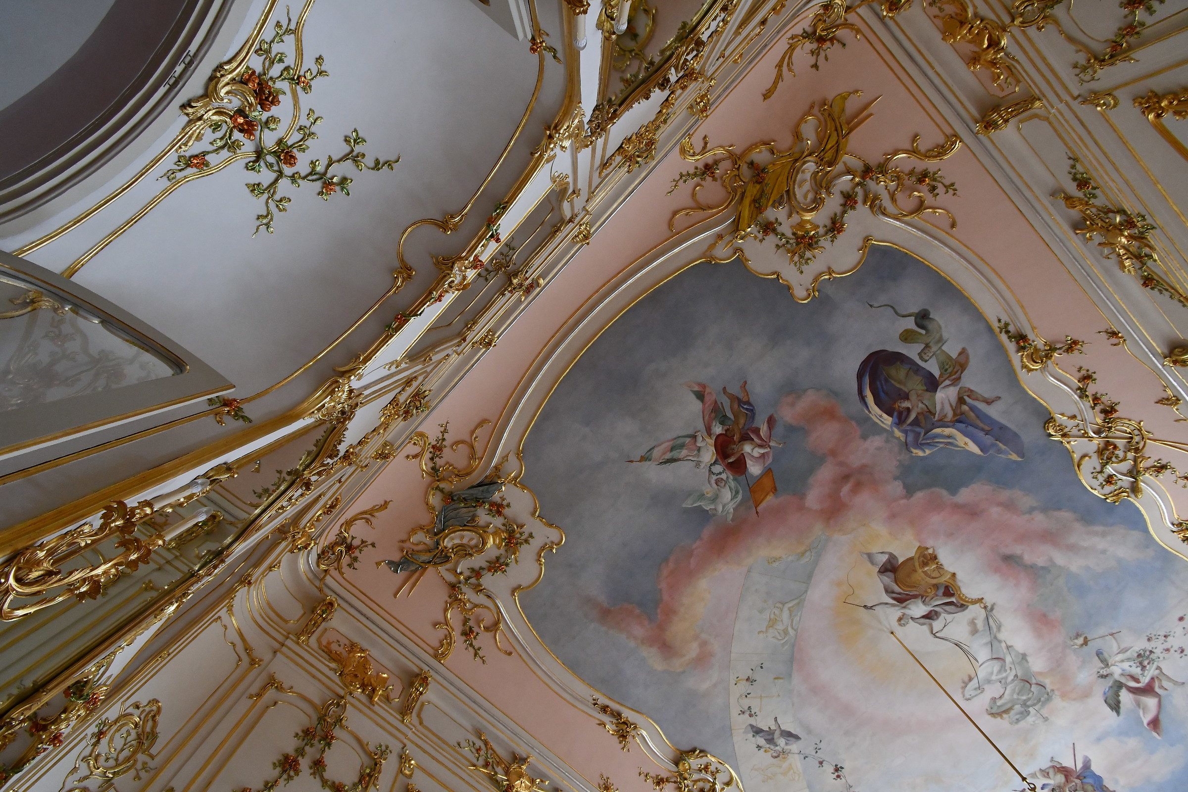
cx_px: 594
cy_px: 396
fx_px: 495
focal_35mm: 15
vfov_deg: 77.3
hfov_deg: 100.4
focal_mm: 10
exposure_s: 1/125
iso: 1000
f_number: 7.1
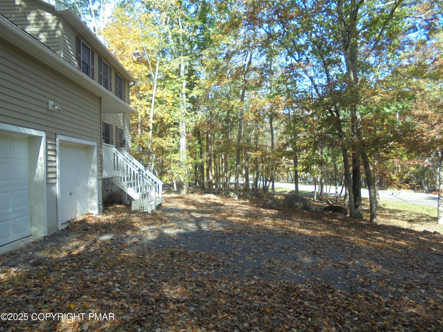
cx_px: 222
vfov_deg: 53.1
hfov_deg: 67.3
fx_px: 333
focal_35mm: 26
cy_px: 166
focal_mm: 4.6
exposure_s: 1/160
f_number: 3.5
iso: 100
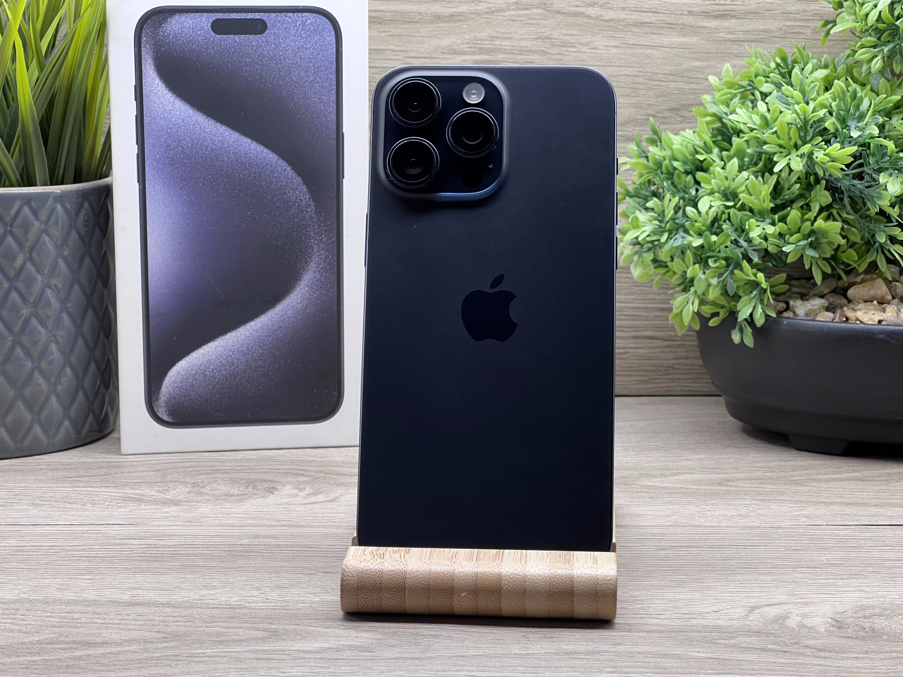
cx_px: 452
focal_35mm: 77
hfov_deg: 25.3
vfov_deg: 19.1
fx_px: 2009
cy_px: 338
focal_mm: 9
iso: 125
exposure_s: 1/100
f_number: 2.8
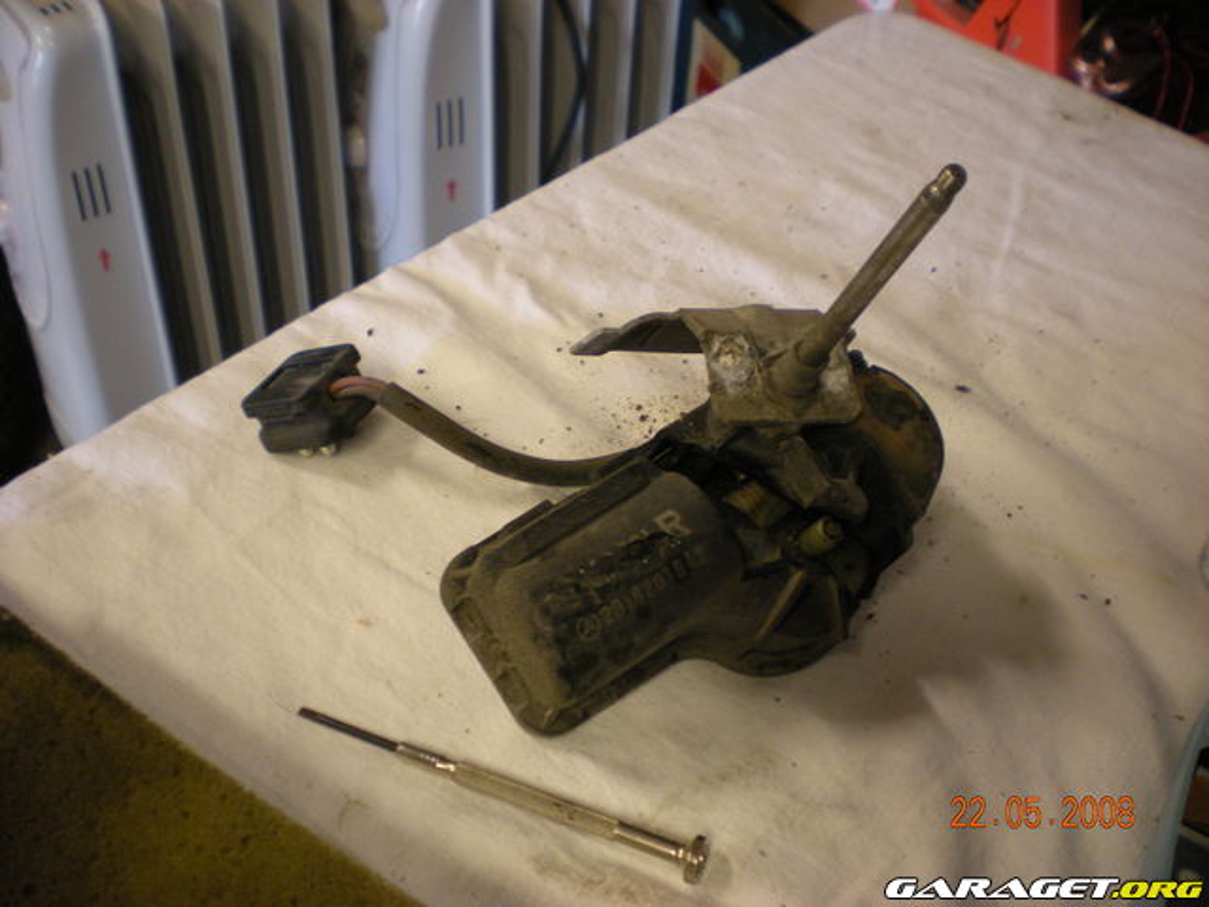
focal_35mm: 38
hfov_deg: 49.0
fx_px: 1327
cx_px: 604
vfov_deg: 37.7
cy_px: 454
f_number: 3.1
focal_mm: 6.3
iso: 200
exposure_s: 1/18.5
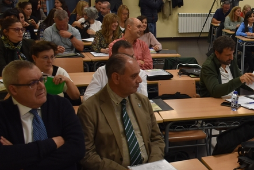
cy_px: 80
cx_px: 253
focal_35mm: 55
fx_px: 389
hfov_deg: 33.2
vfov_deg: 24.7
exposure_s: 1/60
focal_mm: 18
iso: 400
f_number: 4
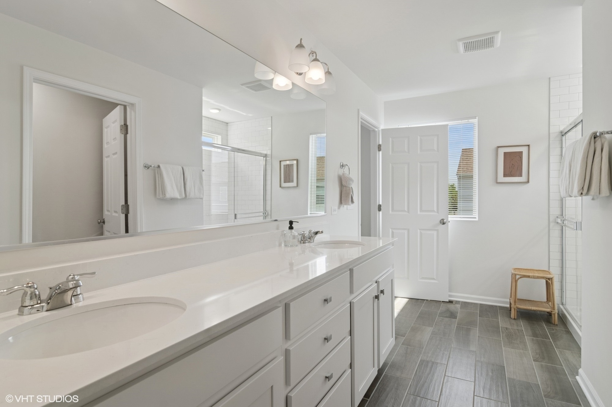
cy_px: 204
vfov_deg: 67.3
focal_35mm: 18
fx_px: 306
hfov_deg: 90.0
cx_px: 306
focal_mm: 12
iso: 200
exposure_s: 1/20
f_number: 8
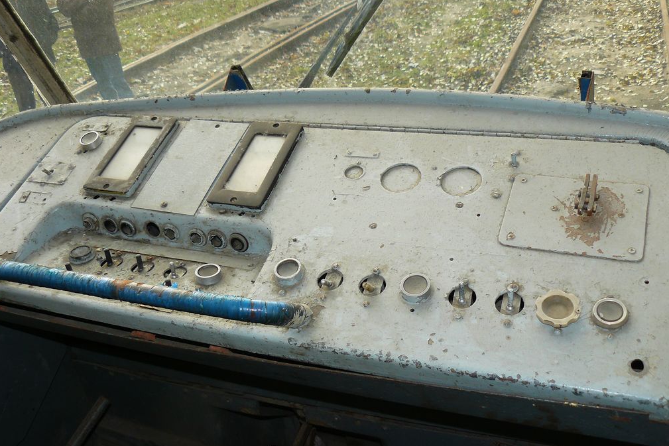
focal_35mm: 38
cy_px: 195
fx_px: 706
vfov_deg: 35.0
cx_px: 331
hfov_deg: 50.7
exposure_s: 1/250
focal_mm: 6
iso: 100
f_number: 2.8
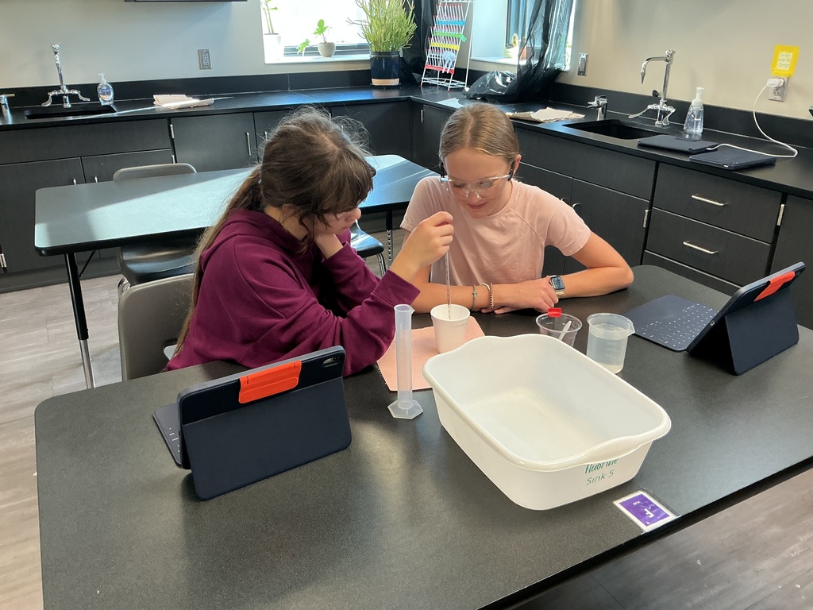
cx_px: 406
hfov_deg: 61.7
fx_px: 681
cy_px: 305
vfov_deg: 48.2
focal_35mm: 29
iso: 80
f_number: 1.8
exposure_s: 1/60
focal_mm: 3
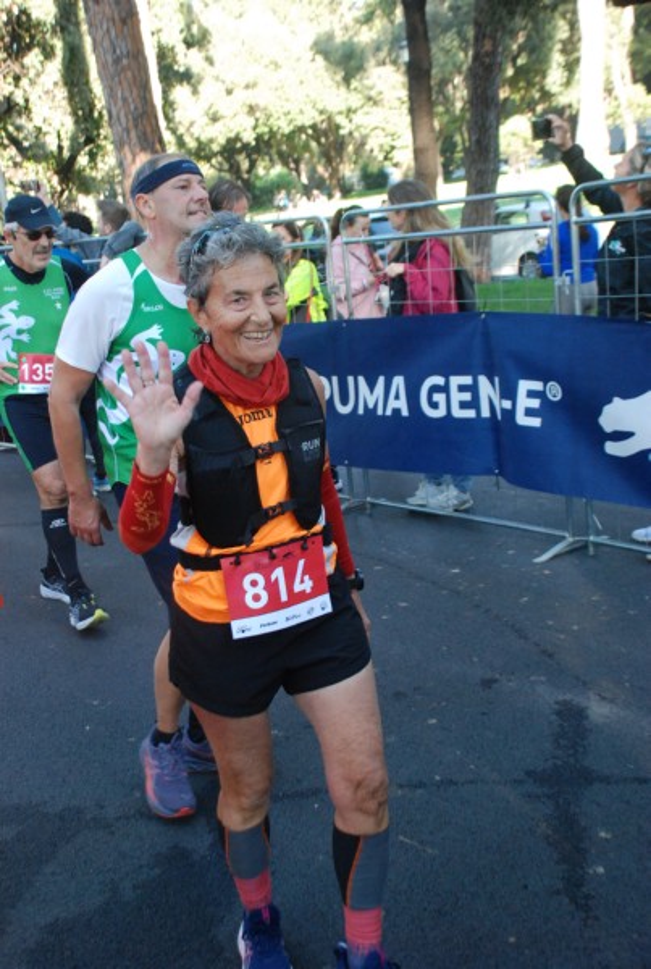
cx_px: 326
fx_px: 1255
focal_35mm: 46
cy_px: 484
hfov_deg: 29.1
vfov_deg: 42.2
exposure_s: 1/250
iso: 1000
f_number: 4.2
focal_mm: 31
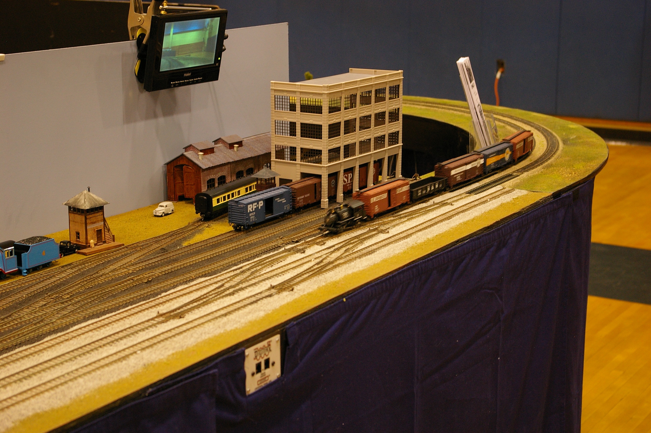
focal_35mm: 68
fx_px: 1220
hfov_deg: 29.9
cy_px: 216
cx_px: 326
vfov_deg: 20.1
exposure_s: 1/10
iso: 800
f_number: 4.5
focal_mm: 45
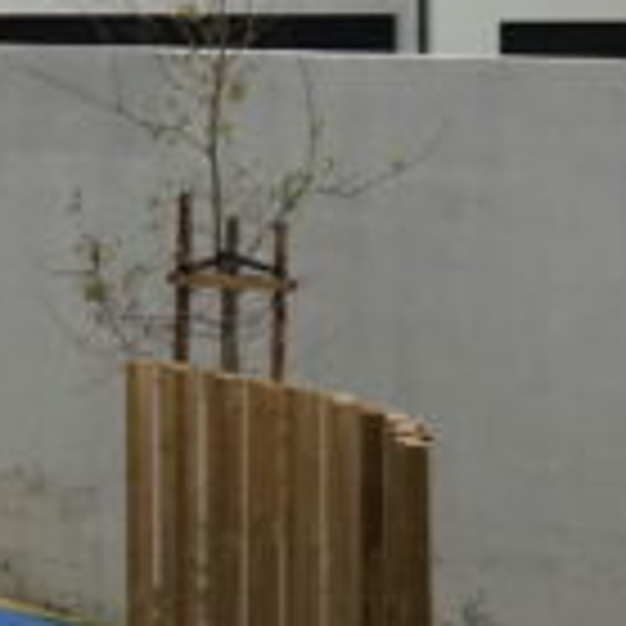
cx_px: -712
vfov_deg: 7.8
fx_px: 4583
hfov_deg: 7.4
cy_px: -54
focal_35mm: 224
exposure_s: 1/800
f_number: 5.6
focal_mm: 18.59
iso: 2000
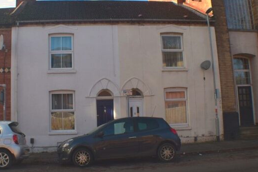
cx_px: 85
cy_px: 84
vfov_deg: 28.9
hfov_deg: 41.6
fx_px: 335
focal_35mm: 47
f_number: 11
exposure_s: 1/320
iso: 400
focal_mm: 23
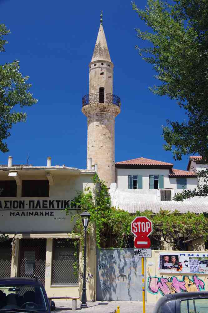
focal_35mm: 49
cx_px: 104
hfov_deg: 27.5
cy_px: 156
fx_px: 425
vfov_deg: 40.3
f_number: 11
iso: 200
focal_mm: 32.5
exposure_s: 1/80
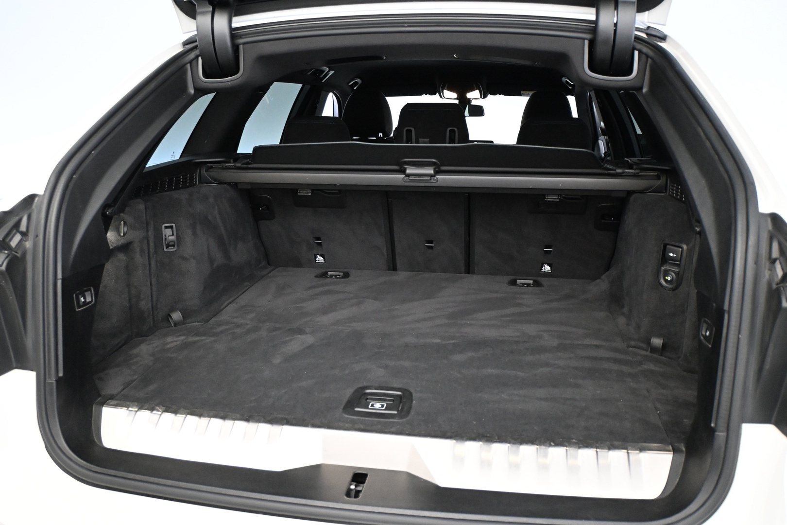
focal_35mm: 31
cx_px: 394
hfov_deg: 60.7
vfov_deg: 42.6
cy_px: 262
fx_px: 672
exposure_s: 1/60
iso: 4000
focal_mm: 20.5
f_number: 3.8
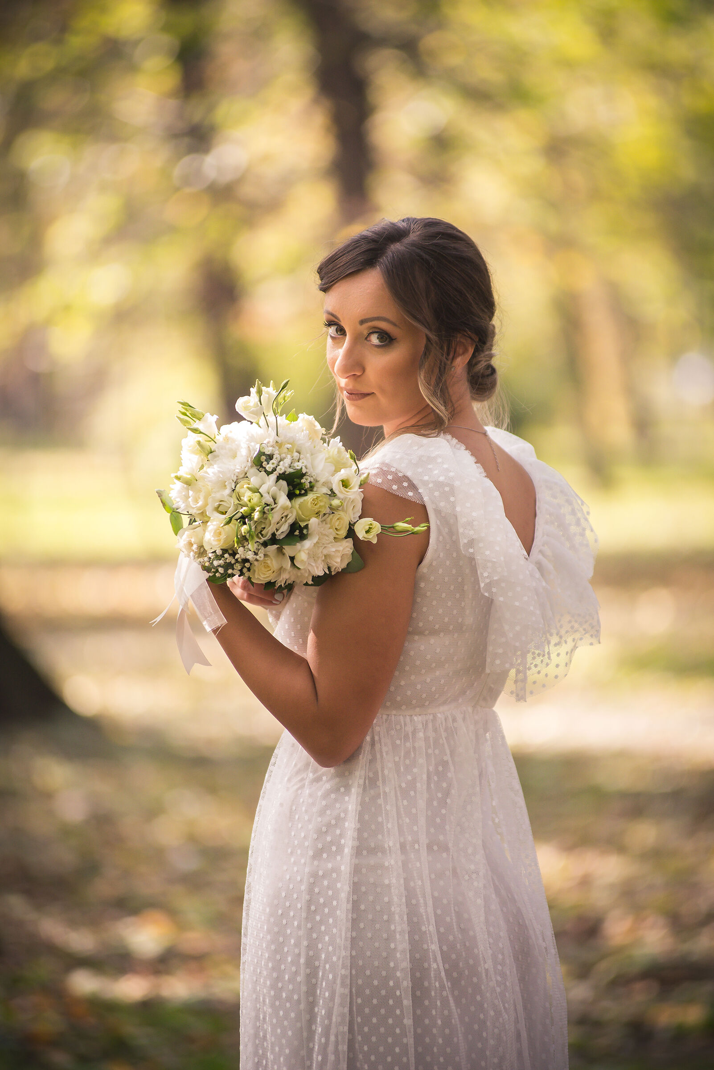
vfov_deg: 10.3
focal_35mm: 200
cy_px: 535
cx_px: 357
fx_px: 5944
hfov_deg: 6.9
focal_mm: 200
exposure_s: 1/640
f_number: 3.5
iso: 800
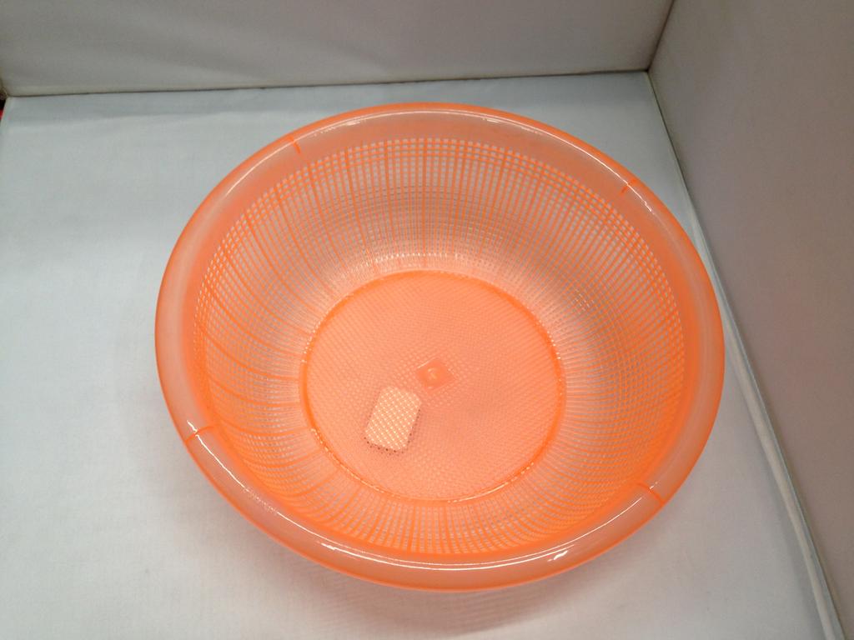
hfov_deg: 55.4
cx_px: 427
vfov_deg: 42.9
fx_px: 814
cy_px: 320
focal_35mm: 33
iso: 64
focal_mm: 4.12
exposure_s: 1/20
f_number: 2.4
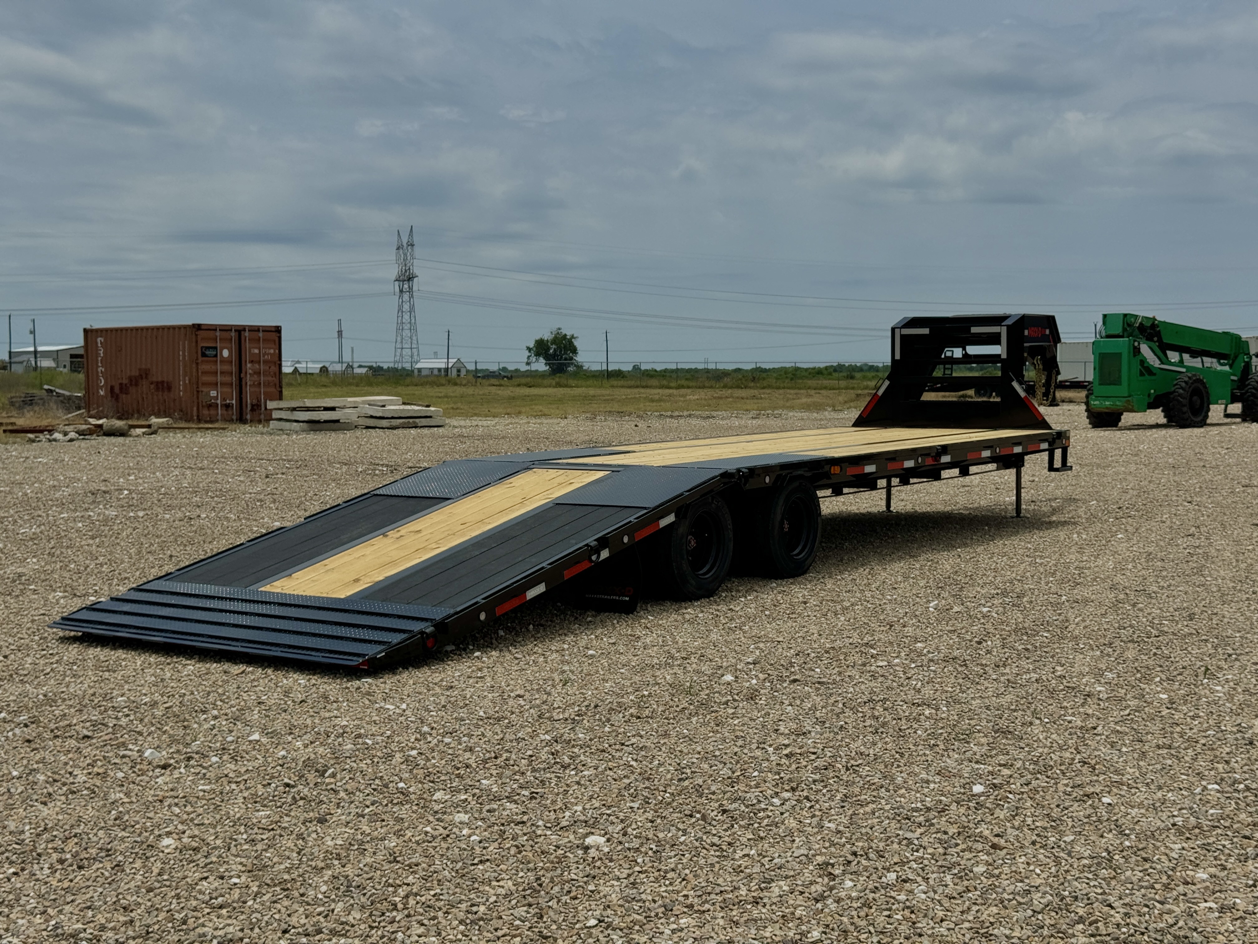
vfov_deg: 30.3
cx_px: 629
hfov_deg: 39.7
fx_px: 1744
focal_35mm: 48
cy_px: 472
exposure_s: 1/9009
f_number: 1.78
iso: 64
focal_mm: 6.76
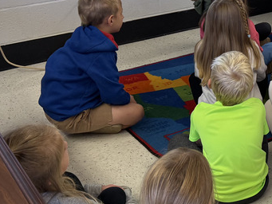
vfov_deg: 20.3
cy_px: 53
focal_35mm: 72
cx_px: 316
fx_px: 566
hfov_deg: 24.7
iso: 125
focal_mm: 6.76
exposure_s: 1/90
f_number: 1.78
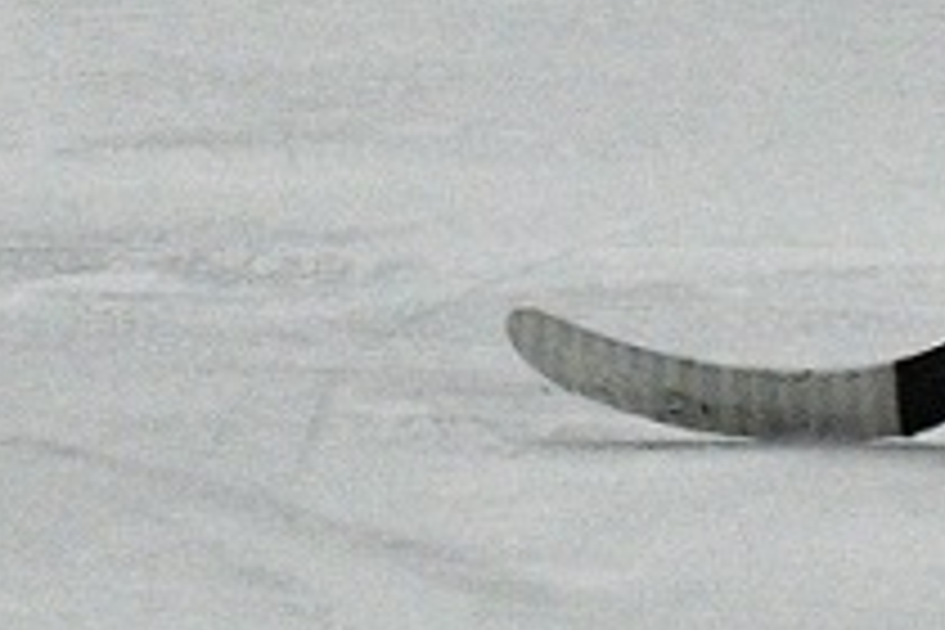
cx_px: 68
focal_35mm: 742
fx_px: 19476
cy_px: -320
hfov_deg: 2.8
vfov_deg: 1.9
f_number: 5
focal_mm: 90
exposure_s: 1/1000
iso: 7200
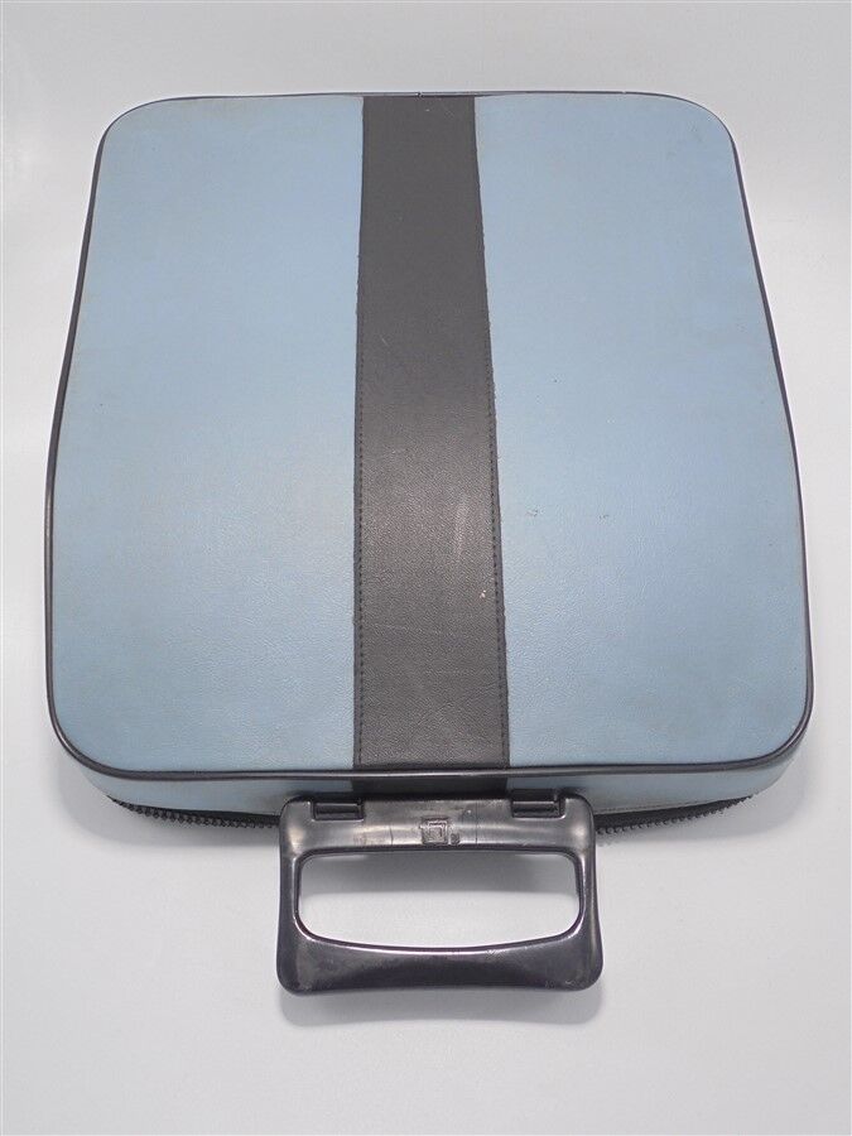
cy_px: 568
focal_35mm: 34
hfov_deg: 41.8
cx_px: 426
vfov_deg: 54.0
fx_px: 1116
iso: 100
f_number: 4
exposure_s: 1/30
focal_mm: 6.1
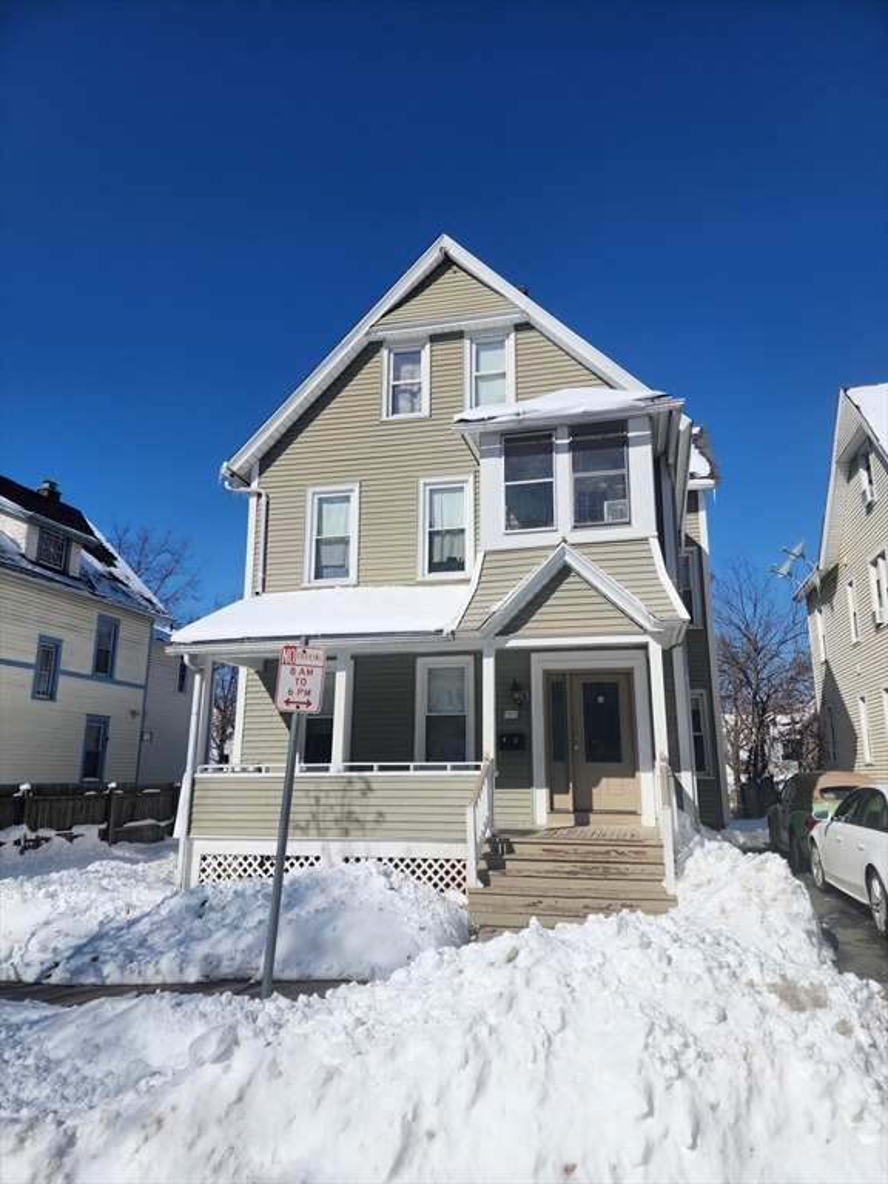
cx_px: 444
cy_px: 592
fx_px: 787
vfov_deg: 73.9
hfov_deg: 58.9
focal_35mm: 23
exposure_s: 1/2371
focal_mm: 6.4
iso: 12
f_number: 1.8
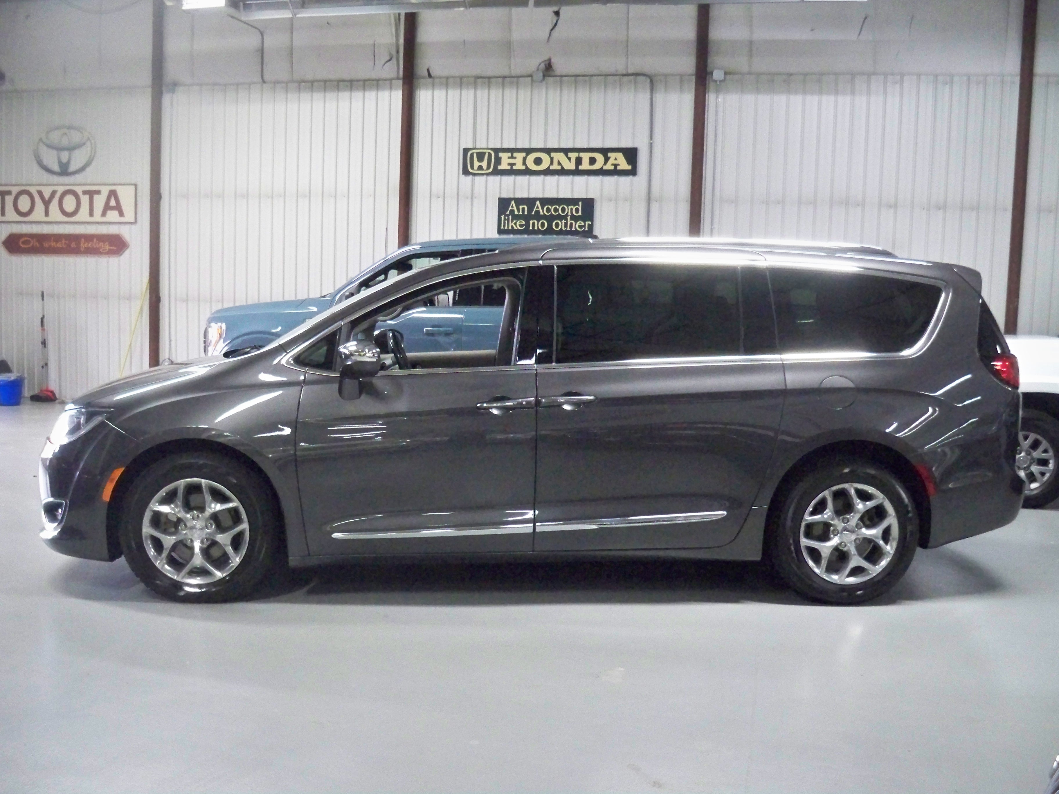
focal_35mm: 35
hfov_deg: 52.6
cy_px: 397
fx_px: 1071
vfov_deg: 40.7
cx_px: 530
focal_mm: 6.3
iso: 1000
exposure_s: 1/60
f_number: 3.1
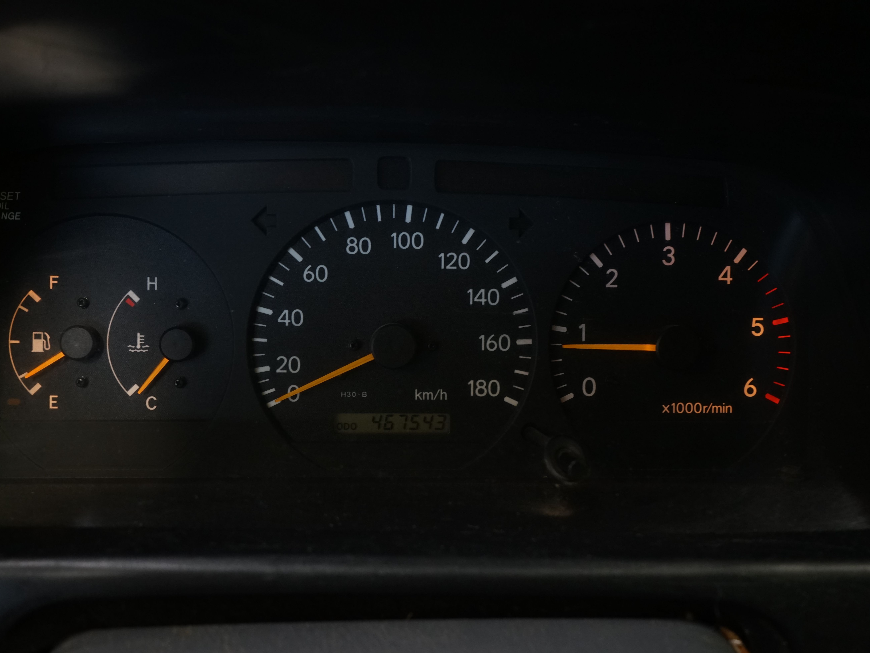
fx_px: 804
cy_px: 322
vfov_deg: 44.2
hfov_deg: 56.7
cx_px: 399
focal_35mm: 32
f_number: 5.6
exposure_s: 1/20
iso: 1600
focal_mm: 29
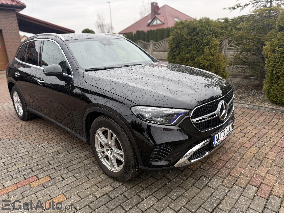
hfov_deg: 71.6
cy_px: 106
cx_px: 142
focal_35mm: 24
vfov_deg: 56.8
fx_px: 197
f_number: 1.78
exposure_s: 1/702
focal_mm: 6.76
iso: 100
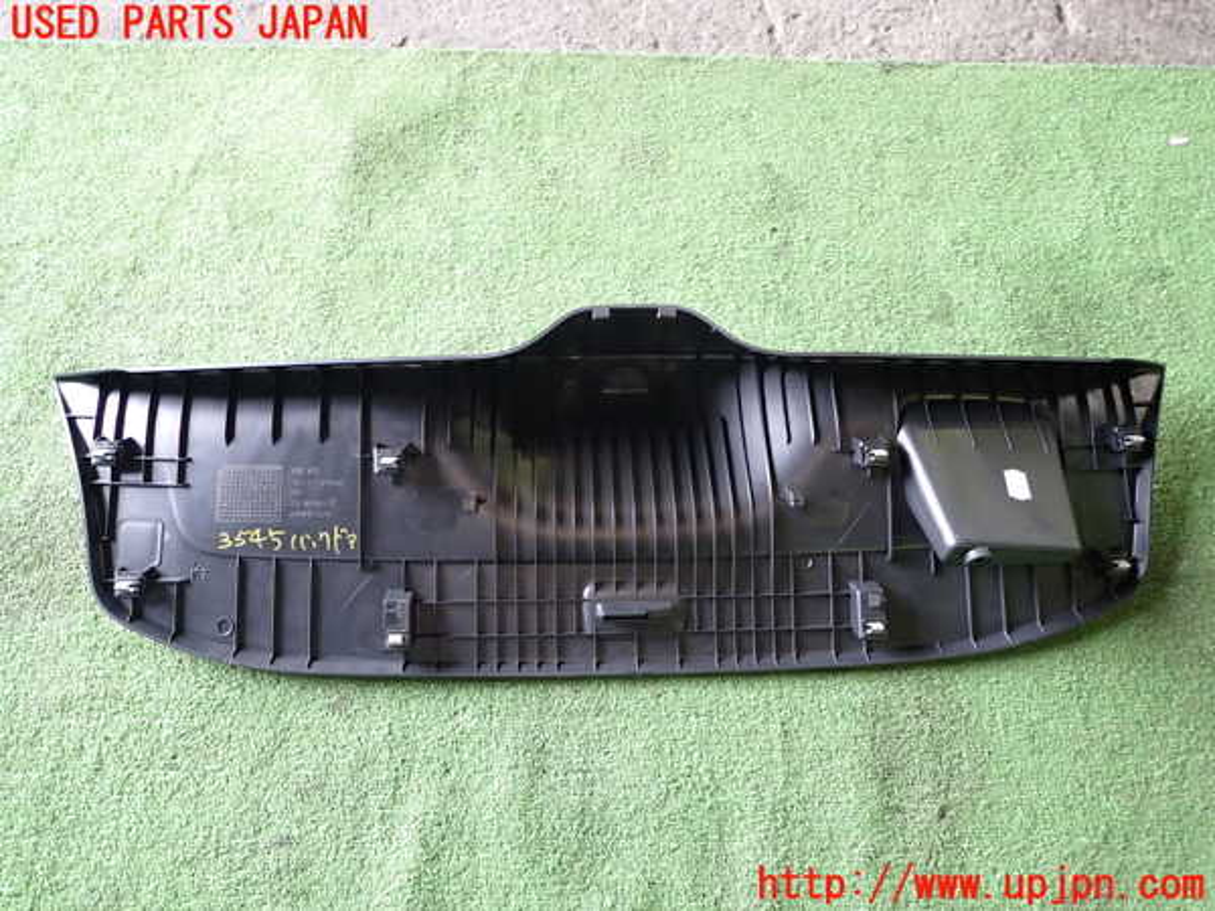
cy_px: 456
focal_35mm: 25
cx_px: 608
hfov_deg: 69.4
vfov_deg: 54.9
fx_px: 877
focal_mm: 4.5
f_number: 2
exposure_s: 1/30
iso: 320
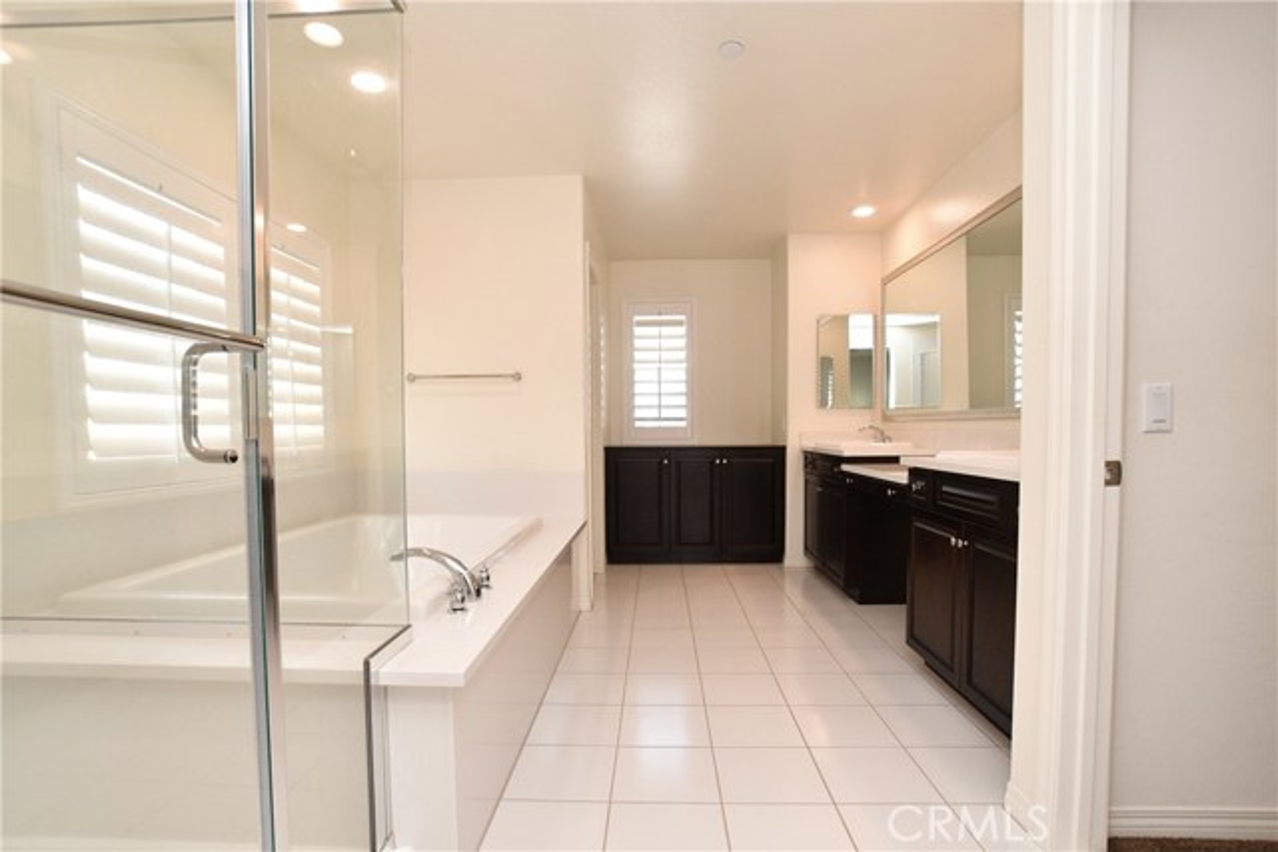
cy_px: 426
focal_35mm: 16
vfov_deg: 72.1
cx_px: 639
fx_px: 586
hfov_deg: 95.0
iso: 800
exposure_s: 1/60
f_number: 7.1
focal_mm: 11
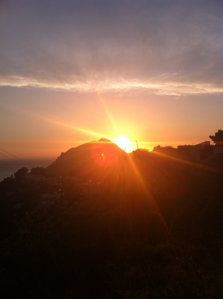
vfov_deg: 52.7
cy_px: 150
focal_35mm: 35
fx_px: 301
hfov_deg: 40.6
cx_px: 112
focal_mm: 3.85
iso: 80
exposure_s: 1/943
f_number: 2.8
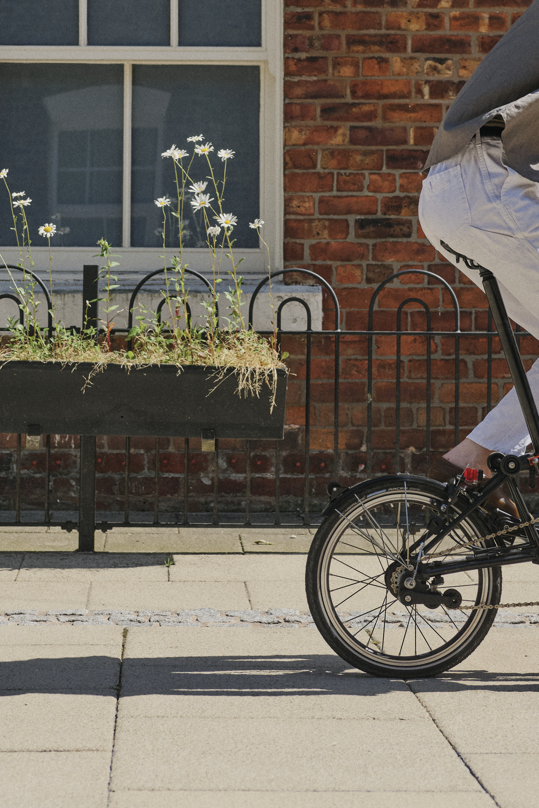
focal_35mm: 90
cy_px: 153
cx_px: 215
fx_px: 2021
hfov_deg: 15.2
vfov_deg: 22.3
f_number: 5
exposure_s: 1/2000
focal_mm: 50
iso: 320
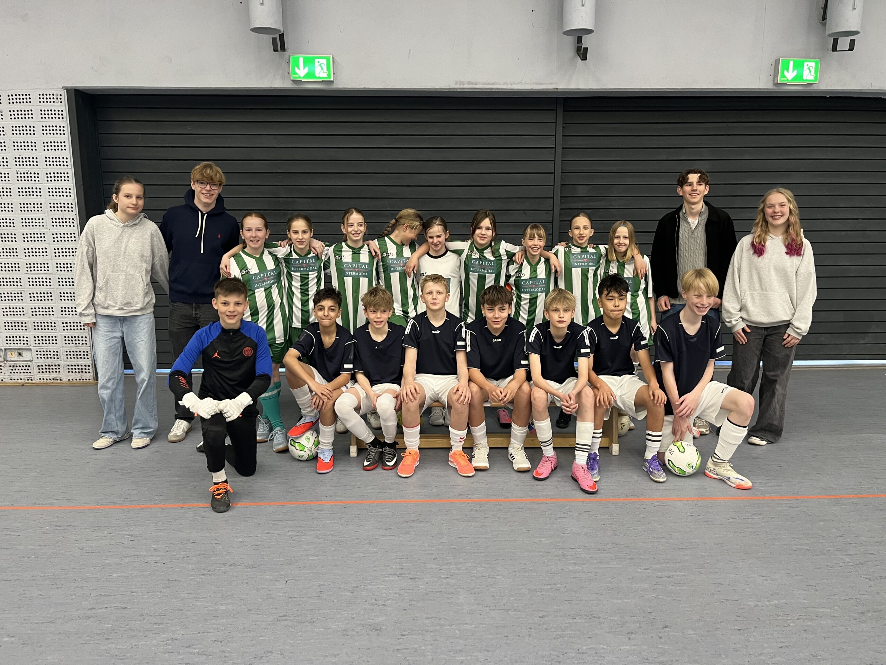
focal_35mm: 26
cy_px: 332
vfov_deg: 53.1
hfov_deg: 67.3
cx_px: 443
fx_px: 665
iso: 200
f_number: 1.6
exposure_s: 1/50
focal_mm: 5.1
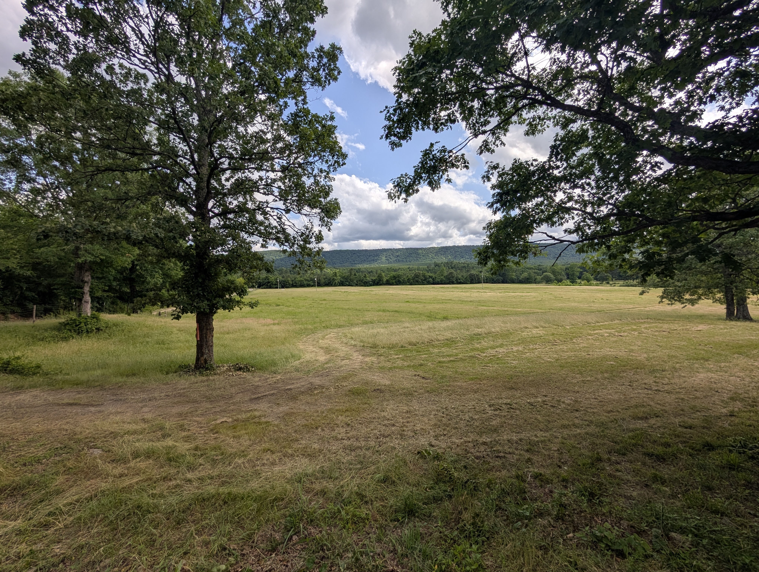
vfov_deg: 94.6
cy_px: 286
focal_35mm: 12
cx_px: 380
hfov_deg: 110.5
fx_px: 263
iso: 47
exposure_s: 1/3663
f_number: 1.7
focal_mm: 2.02
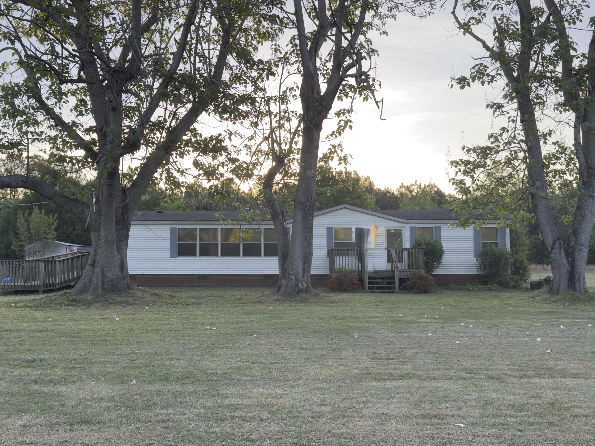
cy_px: 223
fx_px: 619
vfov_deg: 39.7
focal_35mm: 36
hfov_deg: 51.4
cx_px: 298
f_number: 1.78
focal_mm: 6.76
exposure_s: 1/664
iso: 80
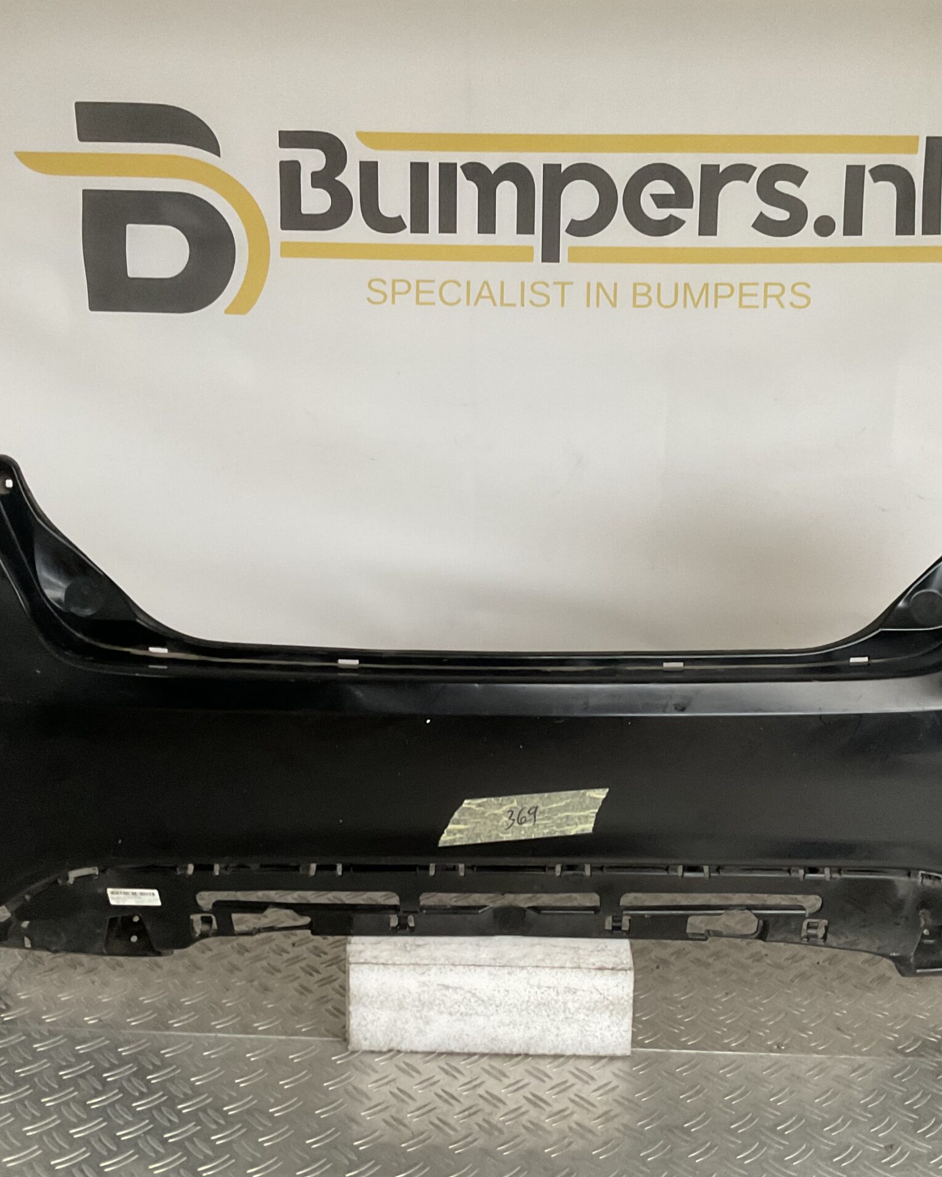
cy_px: 586
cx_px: 528
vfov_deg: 47.9
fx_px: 1324
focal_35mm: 38
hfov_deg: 39.1
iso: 200
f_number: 1.8
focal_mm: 3
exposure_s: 1/50
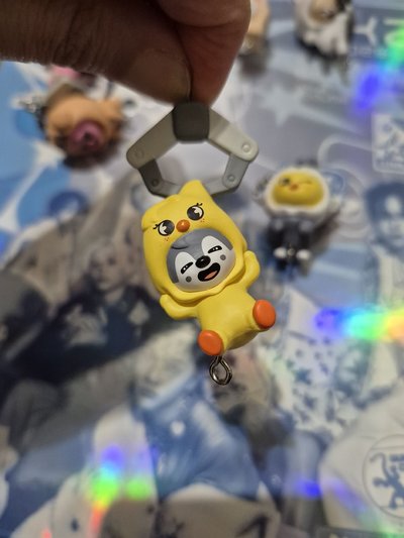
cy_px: 269
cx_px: 202
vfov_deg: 73.9
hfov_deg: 58.9
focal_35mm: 23
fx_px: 358
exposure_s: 1/120
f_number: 1.8
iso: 800
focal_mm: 5.4
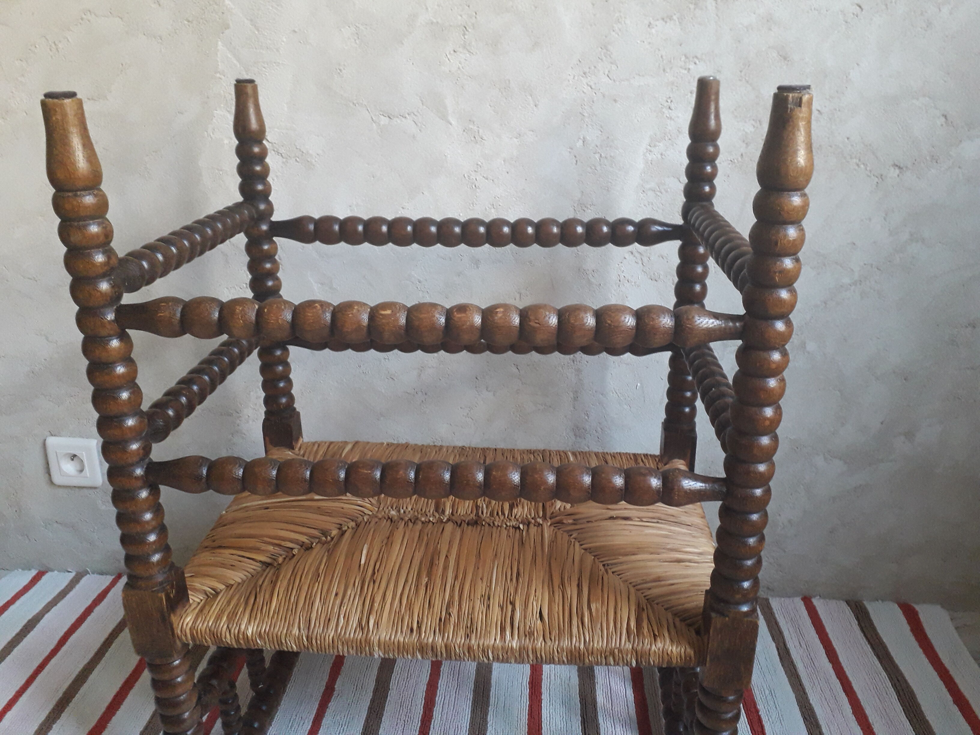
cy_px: 368
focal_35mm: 27
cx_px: 490
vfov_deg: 51.4
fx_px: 764
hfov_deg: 65.3
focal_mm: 3.6
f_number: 1.9
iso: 160
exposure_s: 1/25
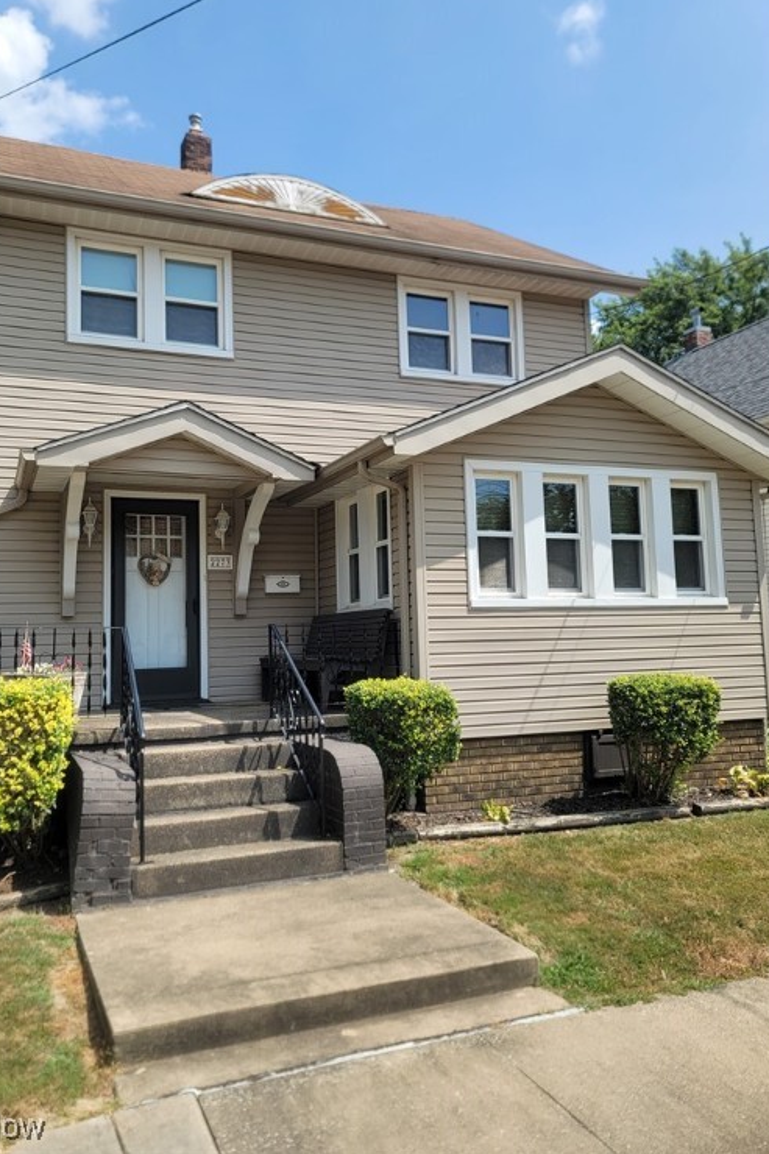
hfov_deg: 47.8
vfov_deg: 67.4
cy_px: 561
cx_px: 338
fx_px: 865
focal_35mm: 27
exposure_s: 1/799
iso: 20
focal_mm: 7
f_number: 1.8
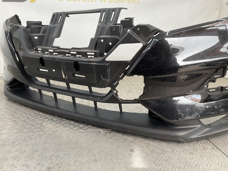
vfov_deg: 48.2
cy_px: 86
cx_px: 114
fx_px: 191
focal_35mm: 29
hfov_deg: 61.7
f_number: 1.8
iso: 25
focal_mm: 3
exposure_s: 1/100
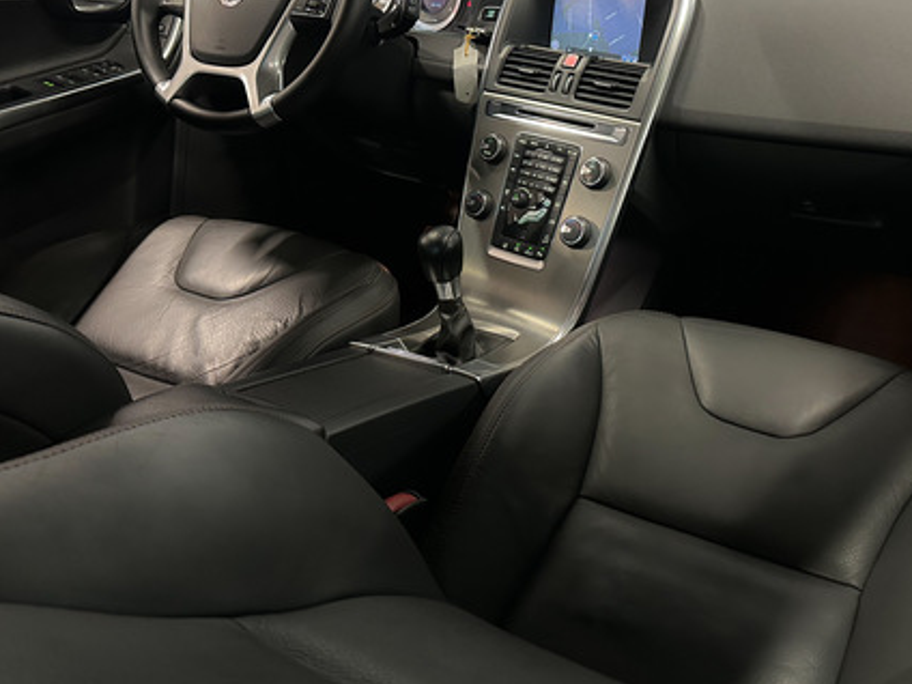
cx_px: 592
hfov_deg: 53.1
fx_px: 896
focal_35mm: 34
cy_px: 273
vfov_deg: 41.6
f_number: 1.8
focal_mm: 6.86
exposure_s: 1/60
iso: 640
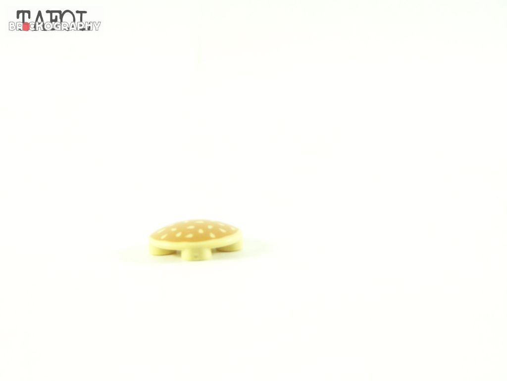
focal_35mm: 117
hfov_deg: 16.8
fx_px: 1714
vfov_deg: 12.7
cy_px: 190
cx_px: 254
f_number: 3.6
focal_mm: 19.4
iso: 400
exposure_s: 1/60
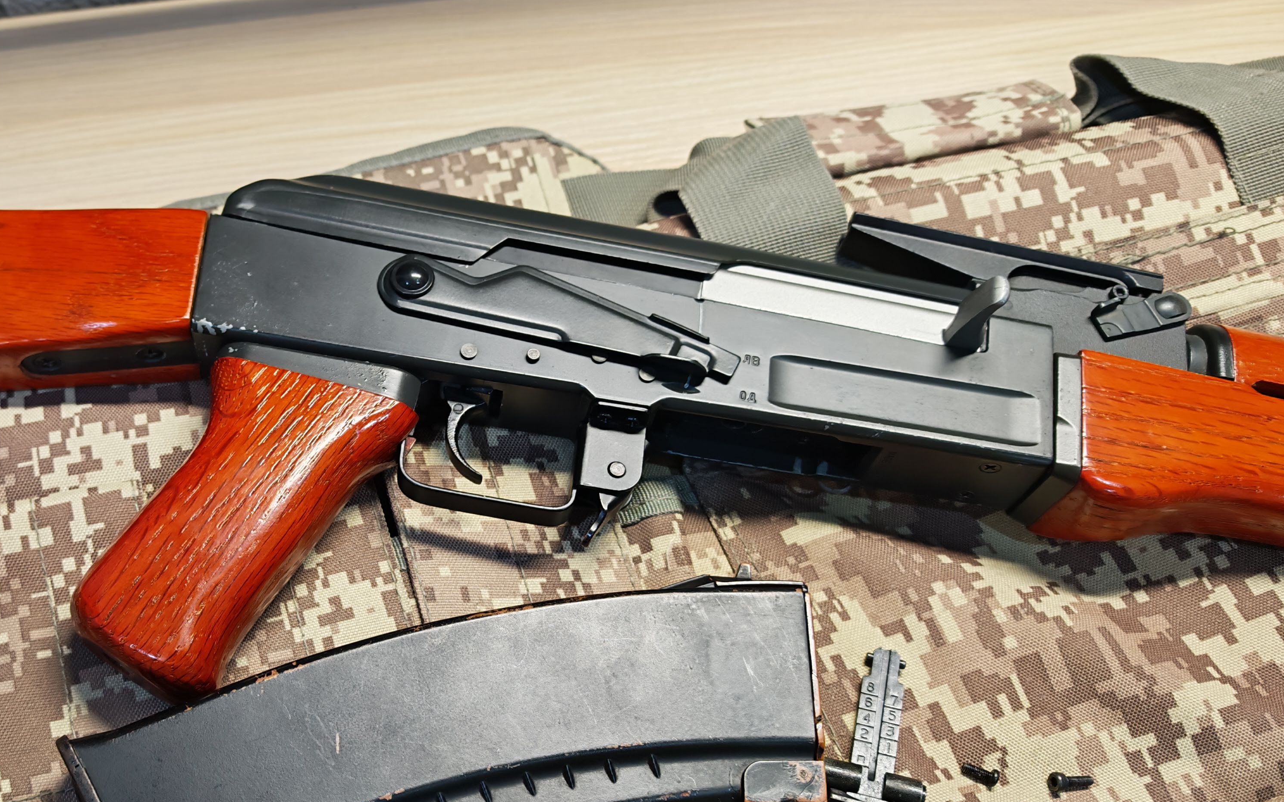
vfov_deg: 36.2
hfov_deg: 54.0
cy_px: 460
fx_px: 1225
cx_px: 410
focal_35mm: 35
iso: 125
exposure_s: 1/50
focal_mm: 6.83
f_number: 2
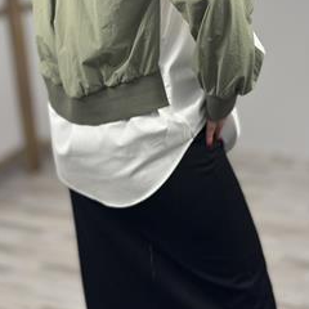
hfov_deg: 23.7
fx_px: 737
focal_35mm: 73
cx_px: 154
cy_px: 53
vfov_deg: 23.3
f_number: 1.78
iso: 80
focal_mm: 6.86
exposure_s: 1/100
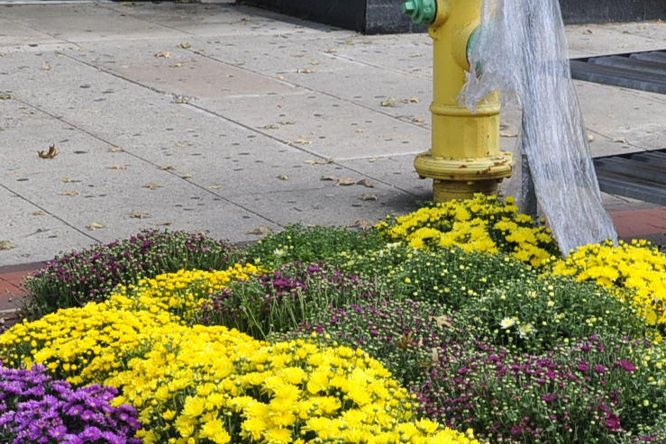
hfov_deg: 18.0
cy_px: 477
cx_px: 455
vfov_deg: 12.0
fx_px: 2091
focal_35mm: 113
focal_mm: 26
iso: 200
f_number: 6.3
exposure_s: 1/160
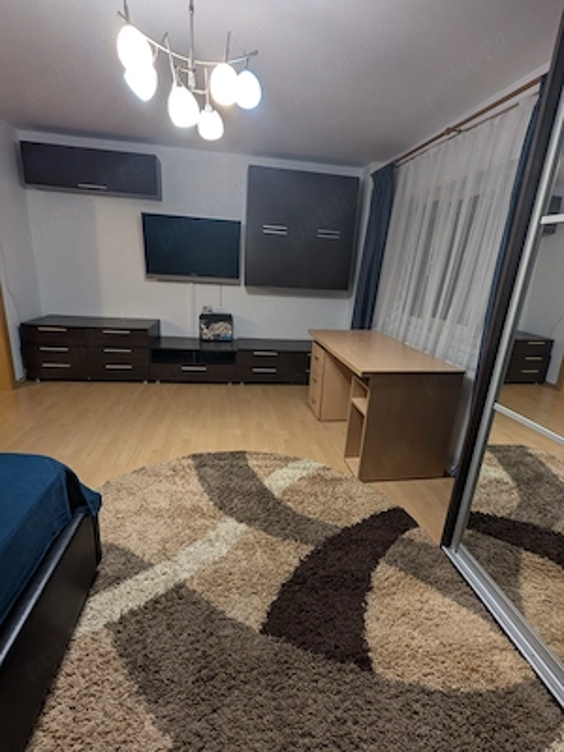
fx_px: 348
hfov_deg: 78.1
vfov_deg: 94.5
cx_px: 282
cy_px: 376
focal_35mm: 16
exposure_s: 1/25
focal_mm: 2.35
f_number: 2.2
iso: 186
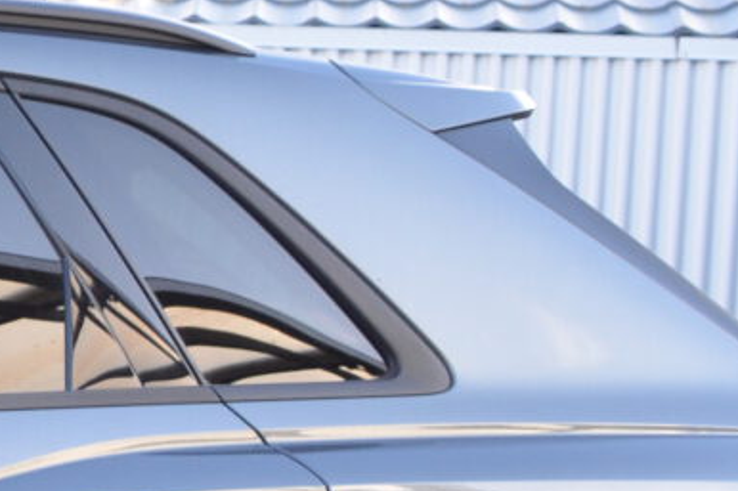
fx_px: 4078
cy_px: 649
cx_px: -1053
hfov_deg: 9.2
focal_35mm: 199
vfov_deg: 6.8
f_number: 5.6
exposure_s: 1/125
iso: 320
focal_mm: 20
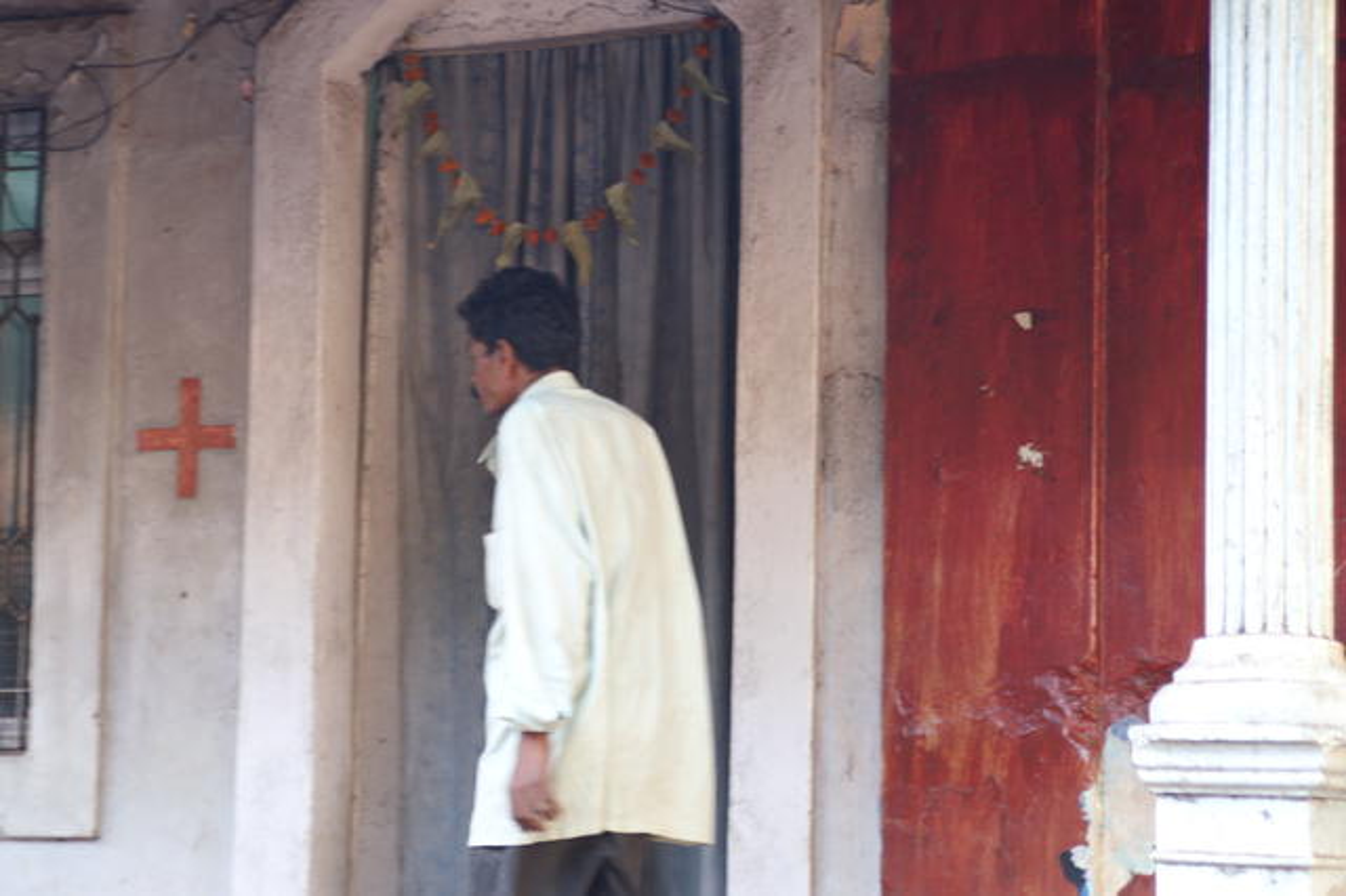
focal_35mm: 105
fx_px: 3924
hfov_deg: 19.5
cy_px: 448
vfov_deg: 13.0
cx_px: 673
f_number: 4.5
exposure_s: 1/50
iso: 200
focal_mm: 70
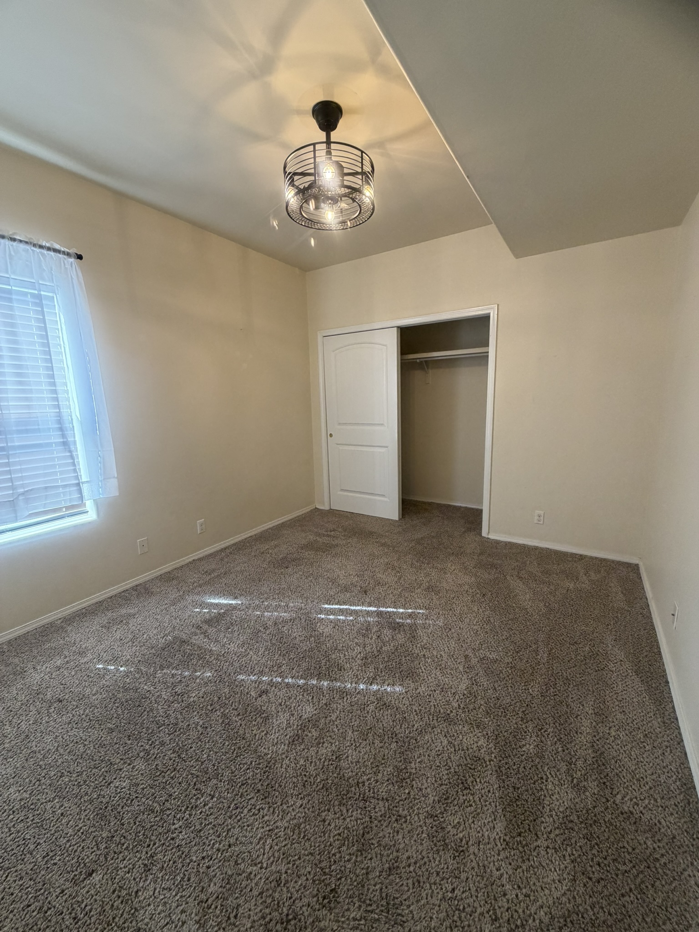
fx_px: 377
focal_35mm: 14
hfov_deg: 85.7
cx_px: 350
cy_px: 466
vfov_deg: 102.1
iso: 250
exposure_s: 1/60
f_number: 2.2
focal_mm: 2.22
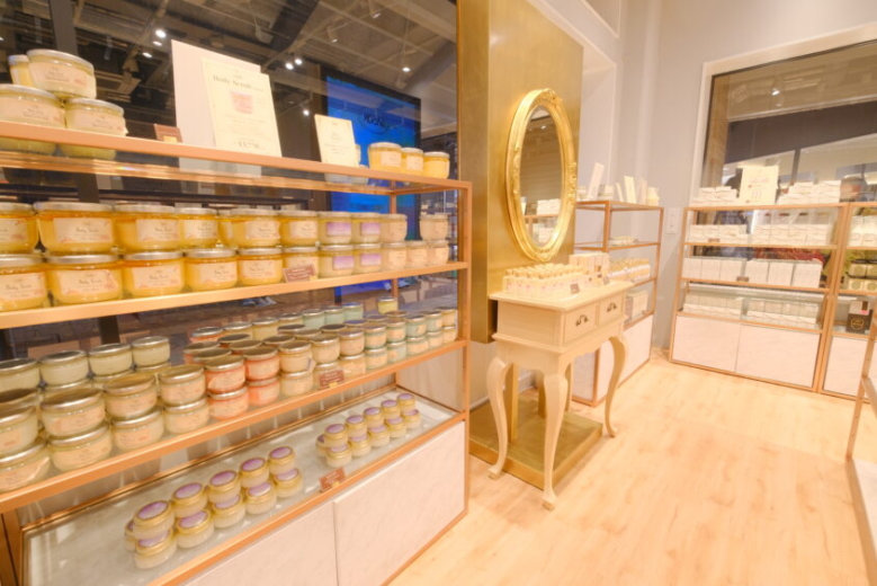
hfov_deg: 100.4
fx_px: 366
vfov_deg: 77.4
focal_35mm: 15
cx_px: 438
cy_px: 293
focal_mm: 10
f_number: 6.4
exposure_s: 1/14
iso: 640
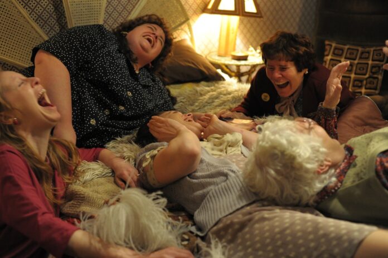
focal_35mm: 50
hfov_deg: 39.6
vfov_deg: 27.0
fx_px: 538
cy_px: 129
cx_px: 194
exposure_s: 1/125
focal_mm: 50
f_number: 2.8
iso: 6400
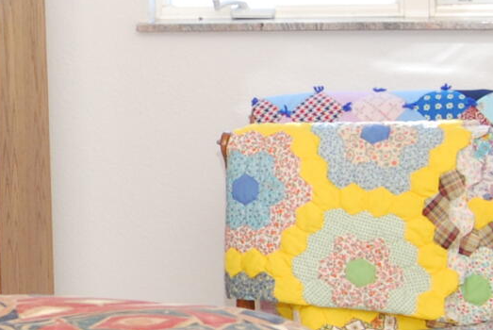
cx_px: -75
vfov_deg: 8.9
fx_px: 2125
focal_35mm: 155
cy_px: 128
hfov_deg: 12.9
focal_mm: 18
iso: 200
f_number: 4
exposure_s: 1/60
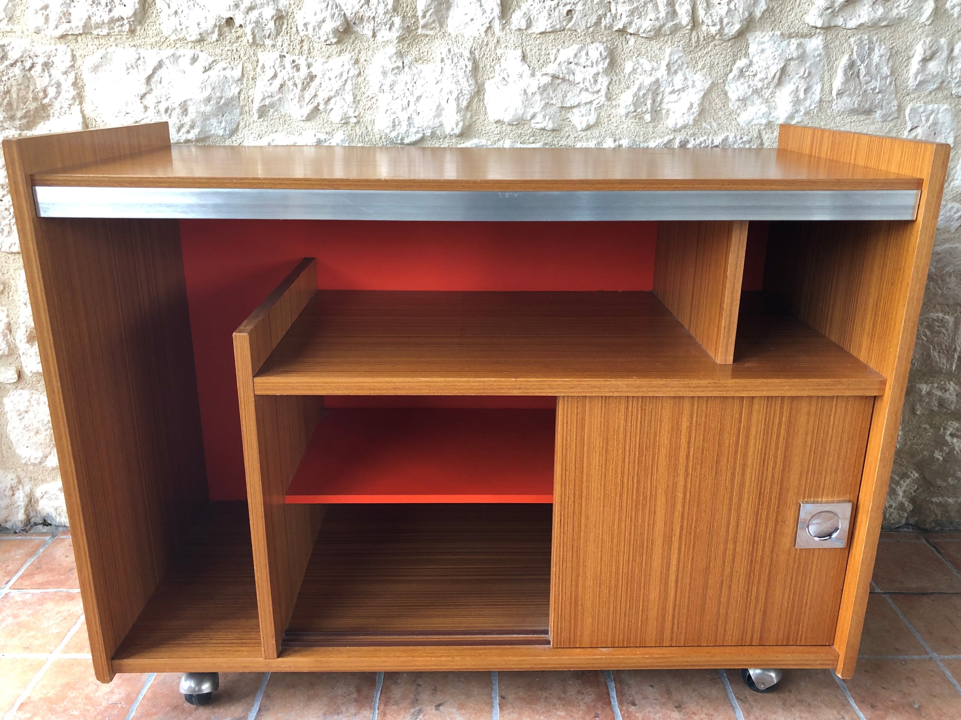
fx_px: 777
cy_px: 360
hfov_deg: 63.4
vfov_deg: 49.7
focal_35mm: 28
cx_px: 480
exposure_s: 1/30
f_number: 1.8
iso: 32
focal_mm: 3.99
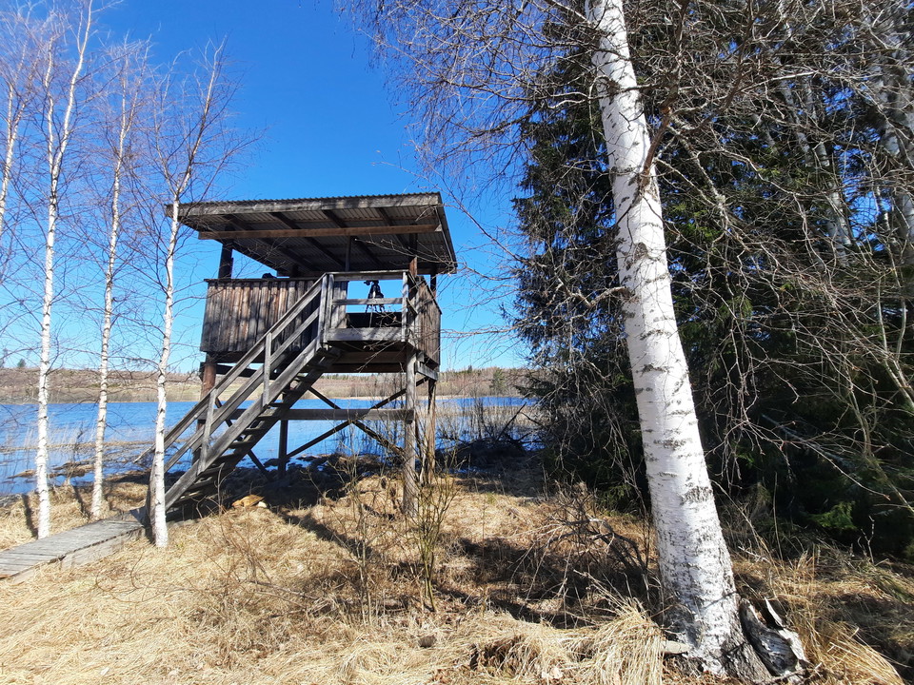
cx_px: 457
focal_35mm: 13
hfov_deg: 106.2
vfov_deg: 89.9
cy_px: 342
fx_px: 343
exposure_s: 1/816
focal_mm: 1.74
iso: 40
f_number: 2.2
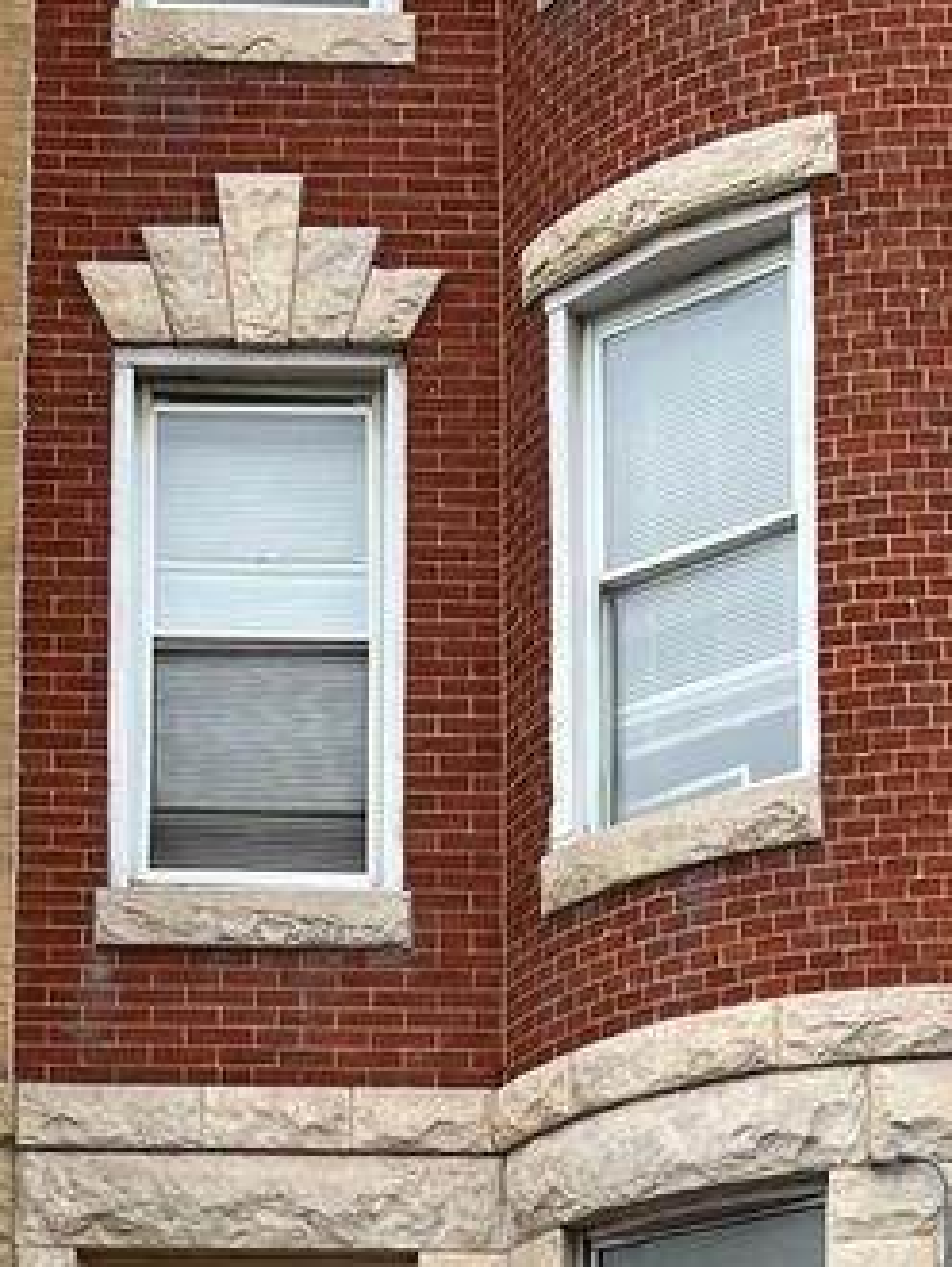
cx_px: 557
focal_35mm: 85
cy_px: 1636
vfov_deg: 21.0
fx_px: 3113
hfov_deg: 17.4
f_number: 1.5
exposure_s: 1/312
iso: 50
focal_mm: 5.7
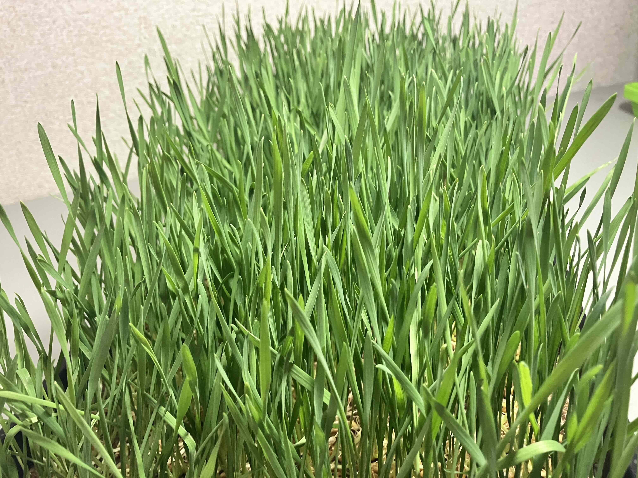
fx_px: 516
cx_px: 319
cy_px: 239
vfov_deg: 49.7
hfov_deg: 63.4
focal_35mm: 28
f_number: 1.8
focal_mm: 3.99
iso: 250
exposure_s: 1/60
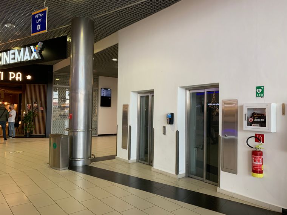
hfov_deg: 67.3
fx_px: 216
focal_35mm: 26
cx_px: 144
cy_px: 108
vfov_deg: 53.1
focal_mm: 4.25
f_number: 1.8
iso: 100
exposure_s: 1/50
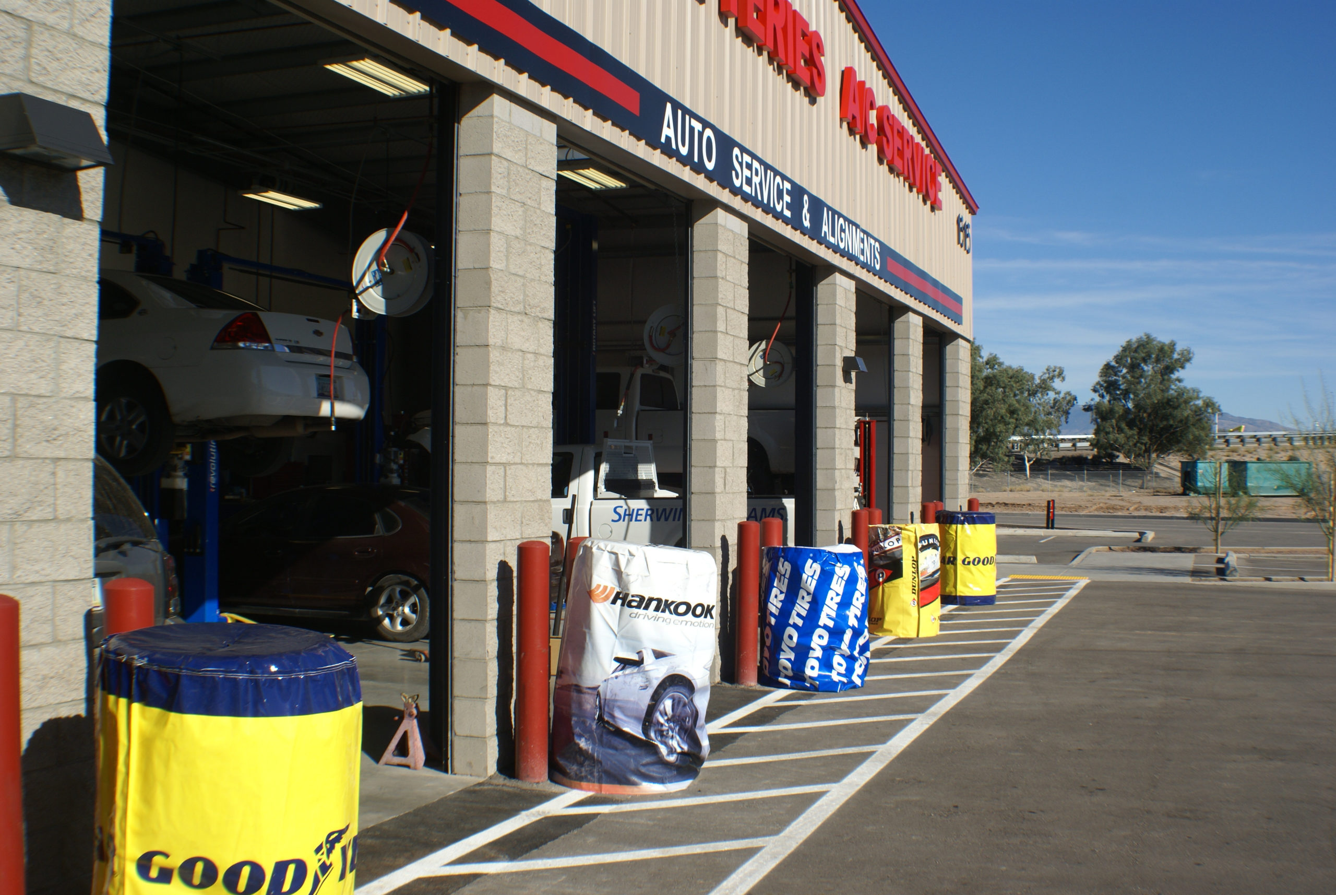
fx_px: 1951
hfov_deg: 37.8
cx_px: 668
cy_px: 448
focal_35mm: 52
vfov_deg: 25.8
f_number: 11
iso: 100
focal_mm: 35
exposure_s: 1/200
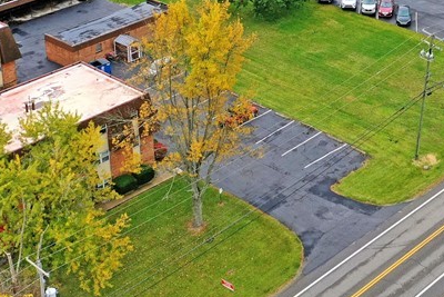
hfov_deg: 26.4
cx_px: 315
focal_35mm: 76
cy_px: -26
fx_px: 938
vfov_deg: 17.4
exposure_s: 1/200
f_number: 5
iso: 100
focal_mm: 10.26
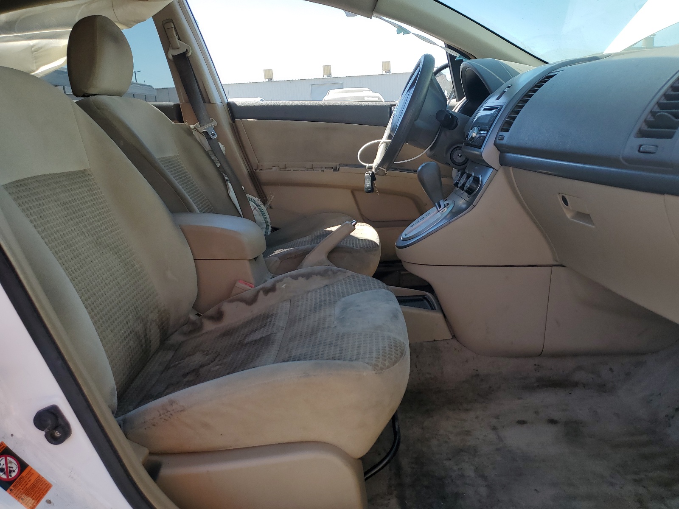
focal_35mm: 26
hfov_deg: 67.3
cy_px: 254
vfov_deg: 53.1
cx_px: 340
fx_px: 510
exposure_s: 1/909
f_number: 1.5
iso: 50
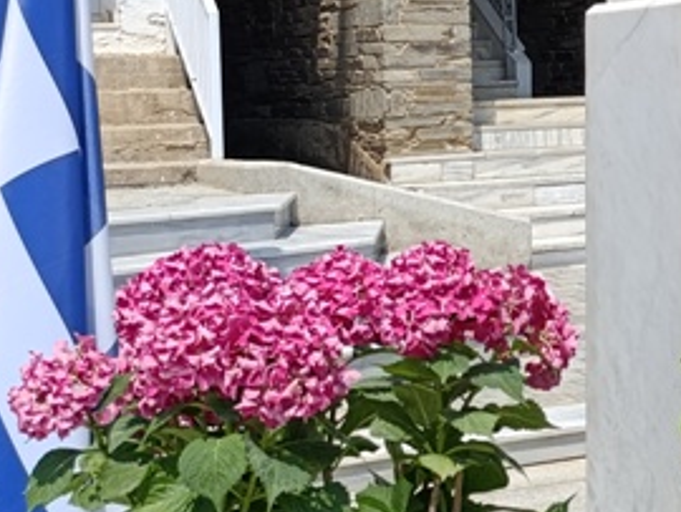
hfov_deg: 19.7
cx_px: 1006
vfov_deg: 16.8
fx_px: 1713
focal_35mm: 87
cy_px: 68
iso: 50
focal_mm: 6.14
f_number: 1.6
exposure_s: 1/784
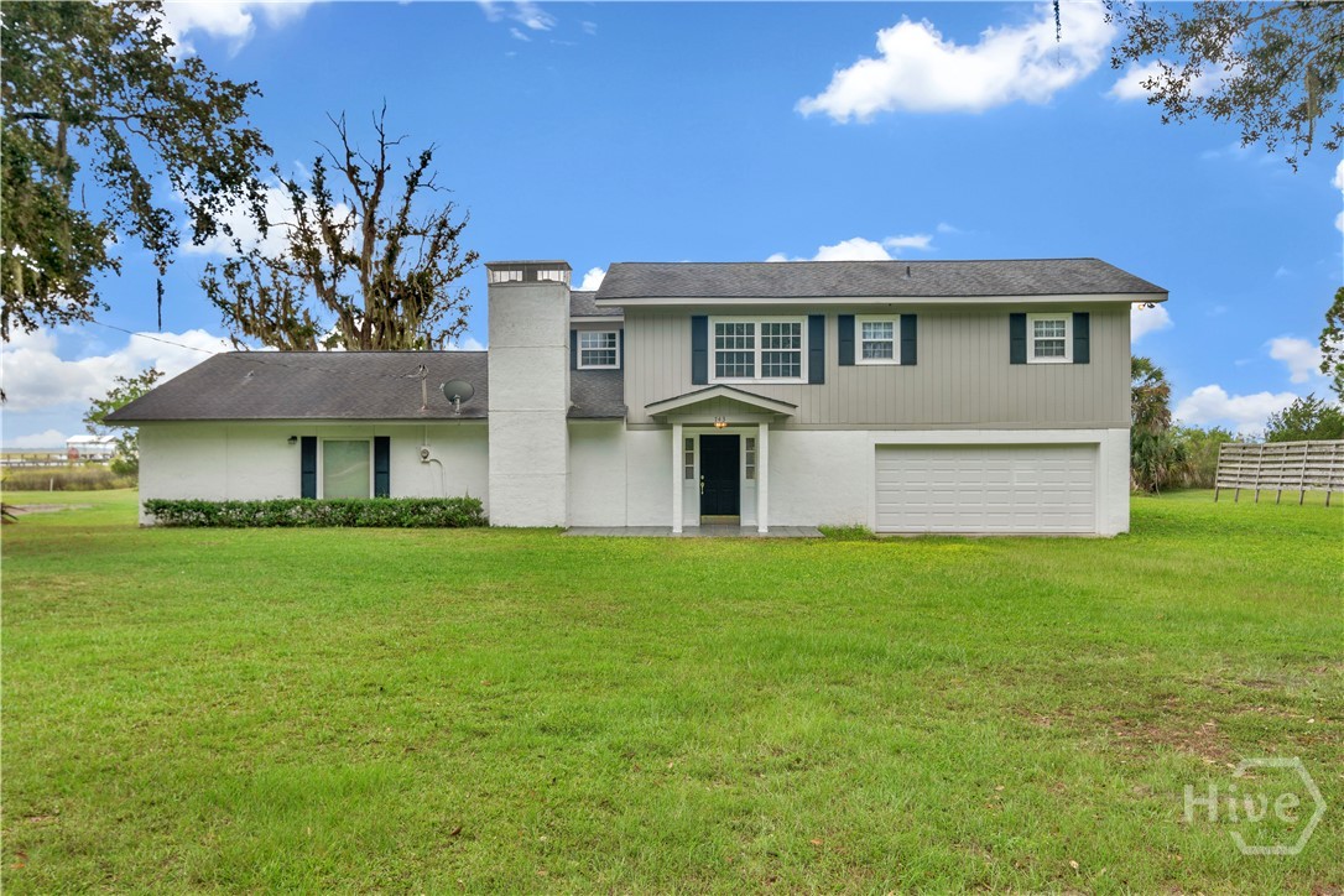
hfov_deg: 61.9
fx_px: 1120
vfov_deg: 43.6
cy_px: 448
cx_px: 672
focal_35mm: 30
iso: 100
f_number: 7.1
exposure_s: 1/250
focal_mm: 20
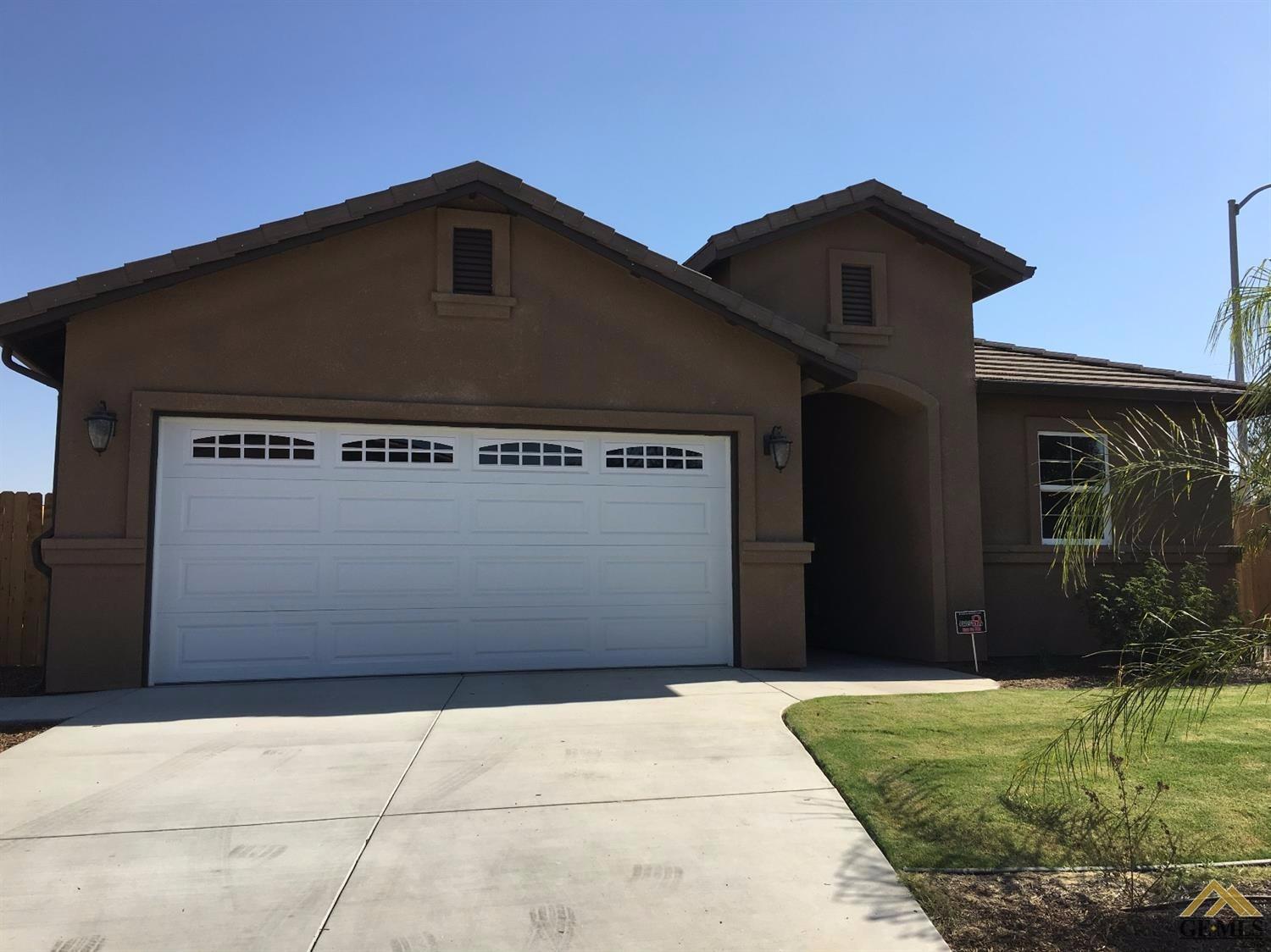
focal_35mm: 29
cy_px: 476
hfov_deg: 61.7
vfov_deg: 48.2
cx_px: 636
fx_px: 1064
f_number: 2.2
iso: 25
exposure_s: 1/1479
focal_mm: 4.15
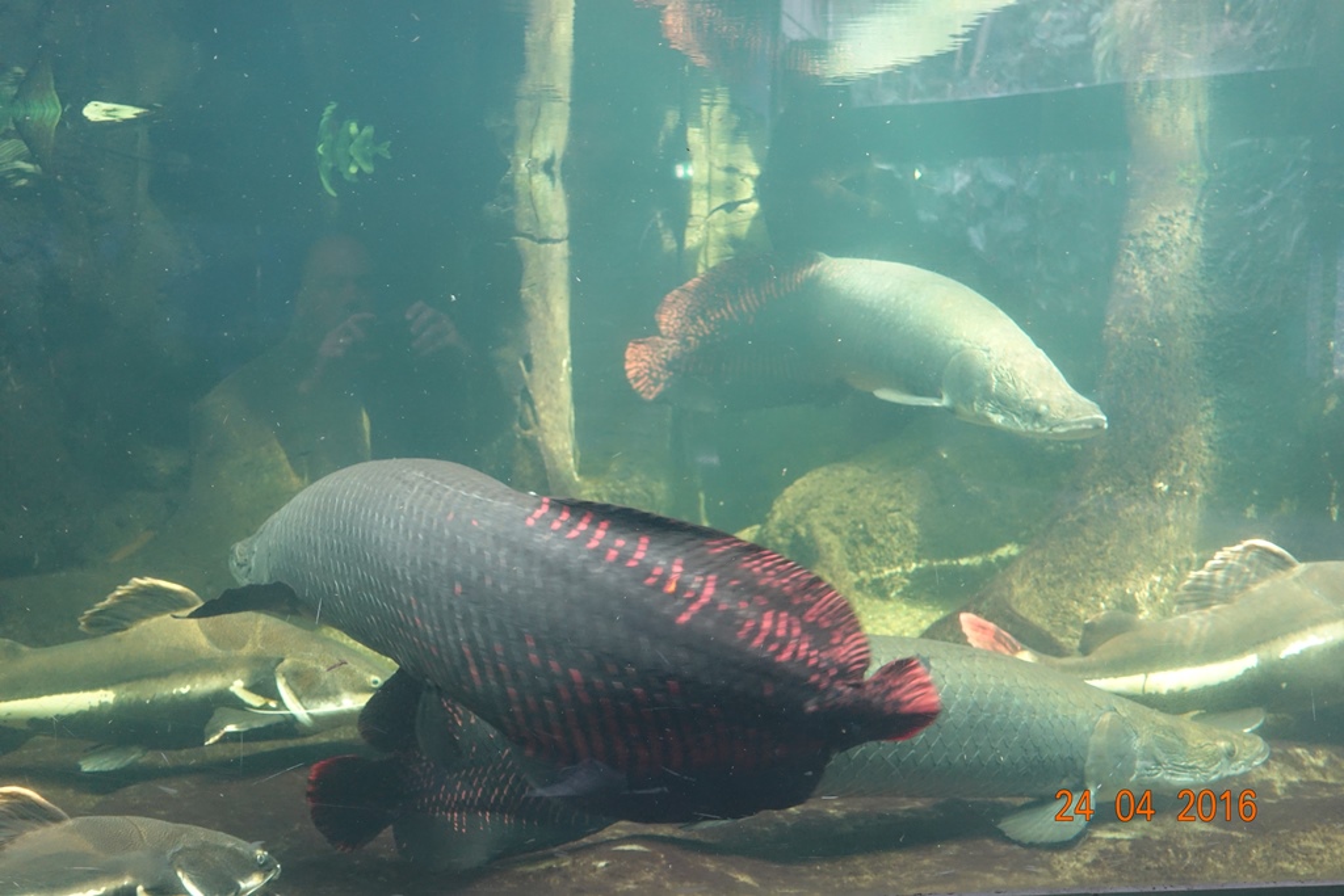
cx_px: 672
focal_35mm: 49
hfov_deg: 40.3
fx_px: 1829
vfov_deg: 27.5
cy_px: 448
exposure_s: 1/30
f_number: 2.8
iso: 800
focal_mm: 17.9
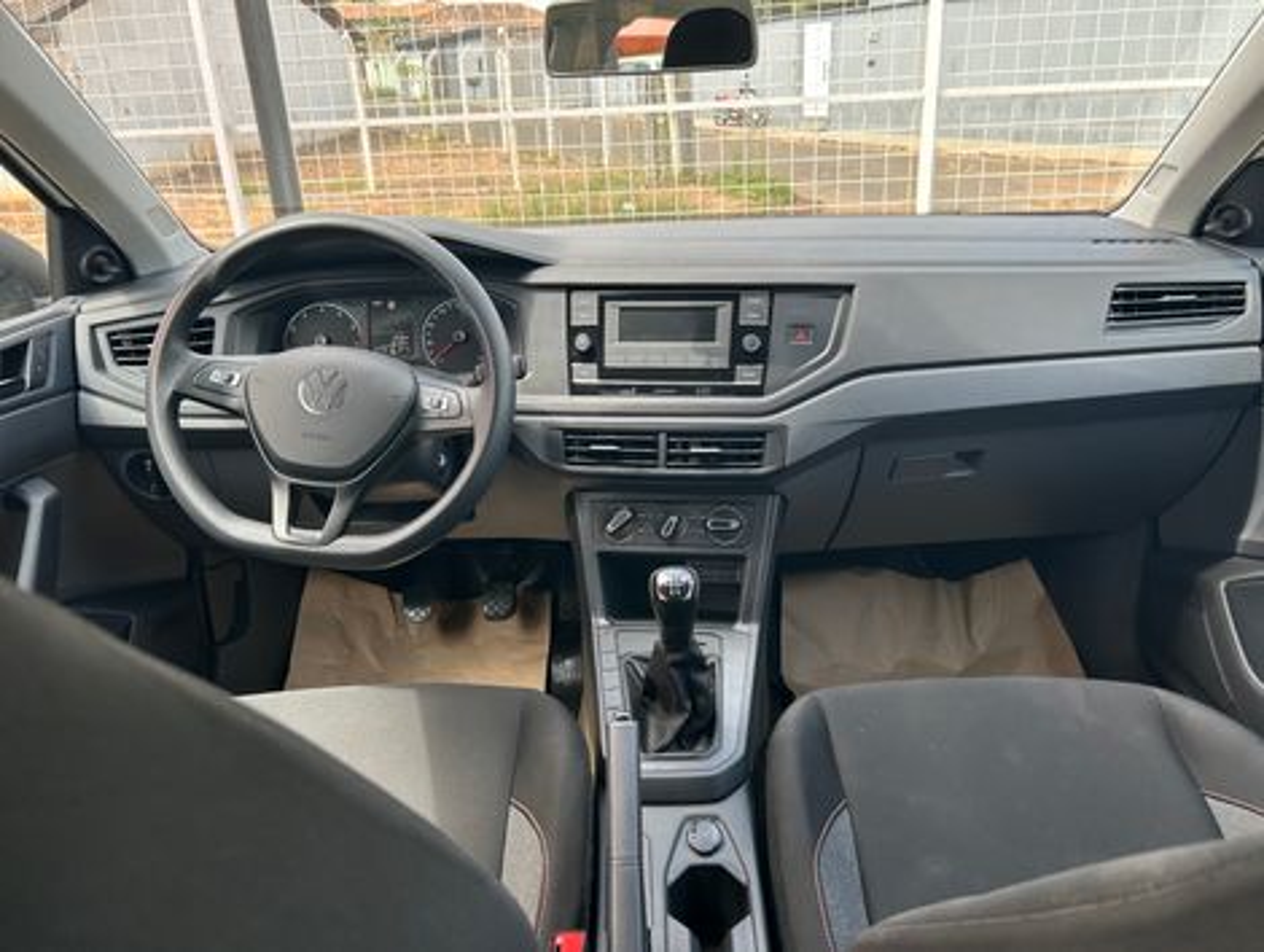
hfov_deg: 67.2
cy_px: 476
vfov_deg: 53.2
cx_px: 632
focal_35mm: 26
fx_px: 951
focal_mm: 5.7
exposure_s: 1/371
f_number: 1.5
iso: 50
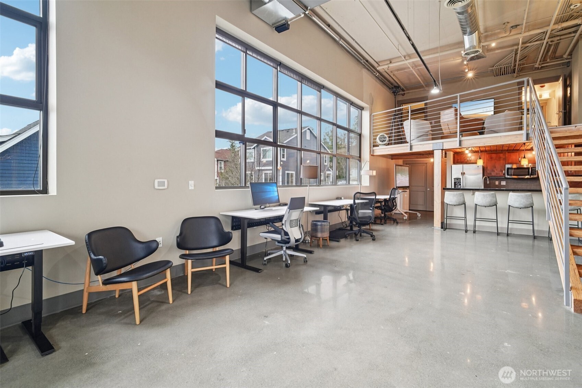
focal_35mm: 16
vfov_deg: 73.7
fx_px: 259
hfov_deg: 96.7
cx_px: 291
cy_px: 194
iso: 1600
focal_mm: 16
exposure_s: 1/80
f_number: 8
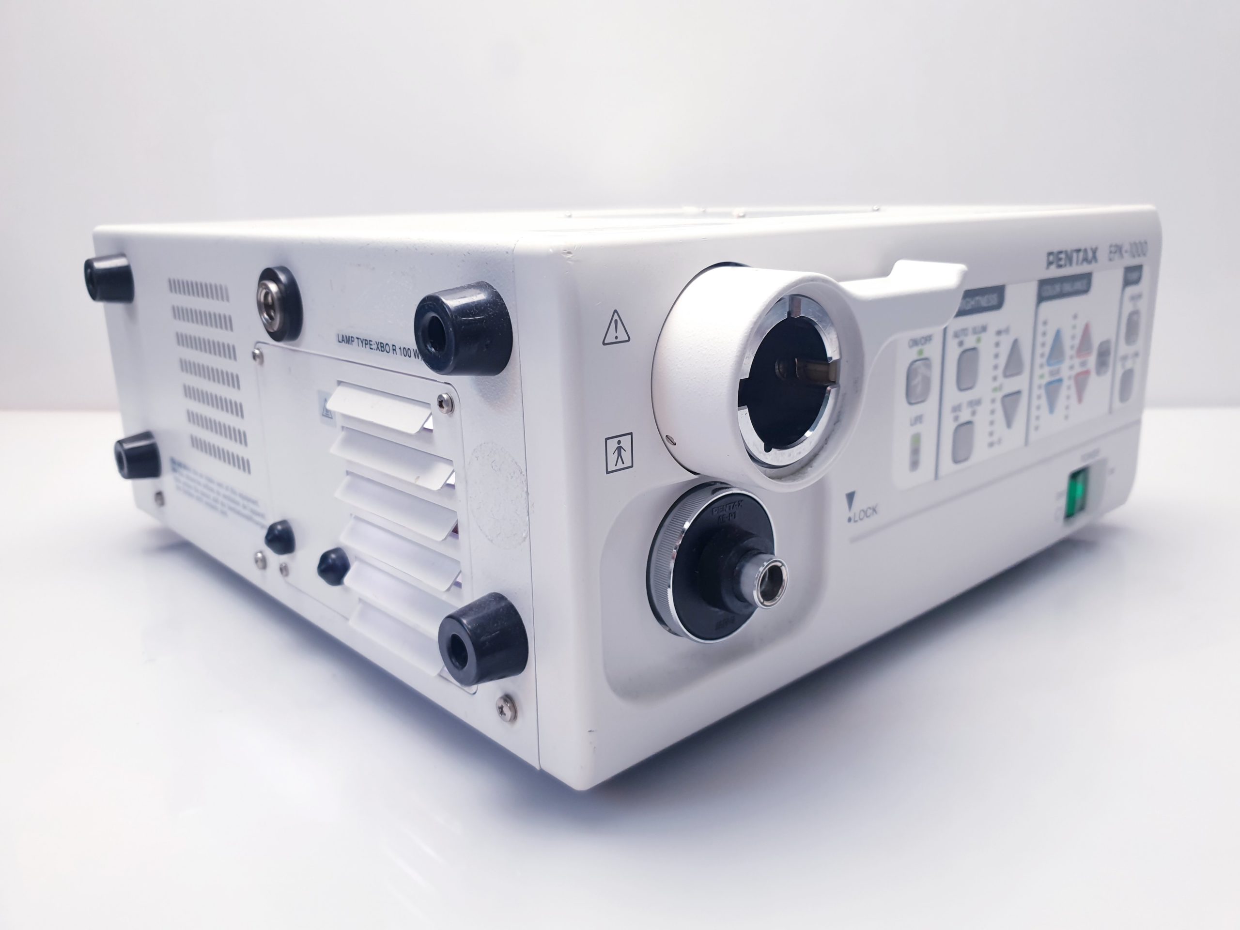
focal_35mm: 26
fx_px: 931
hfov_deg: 67.3
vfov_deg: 53.1
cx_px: 620
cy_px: 465
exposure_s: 1/100
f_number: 1.5
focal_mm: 4.3
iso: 80
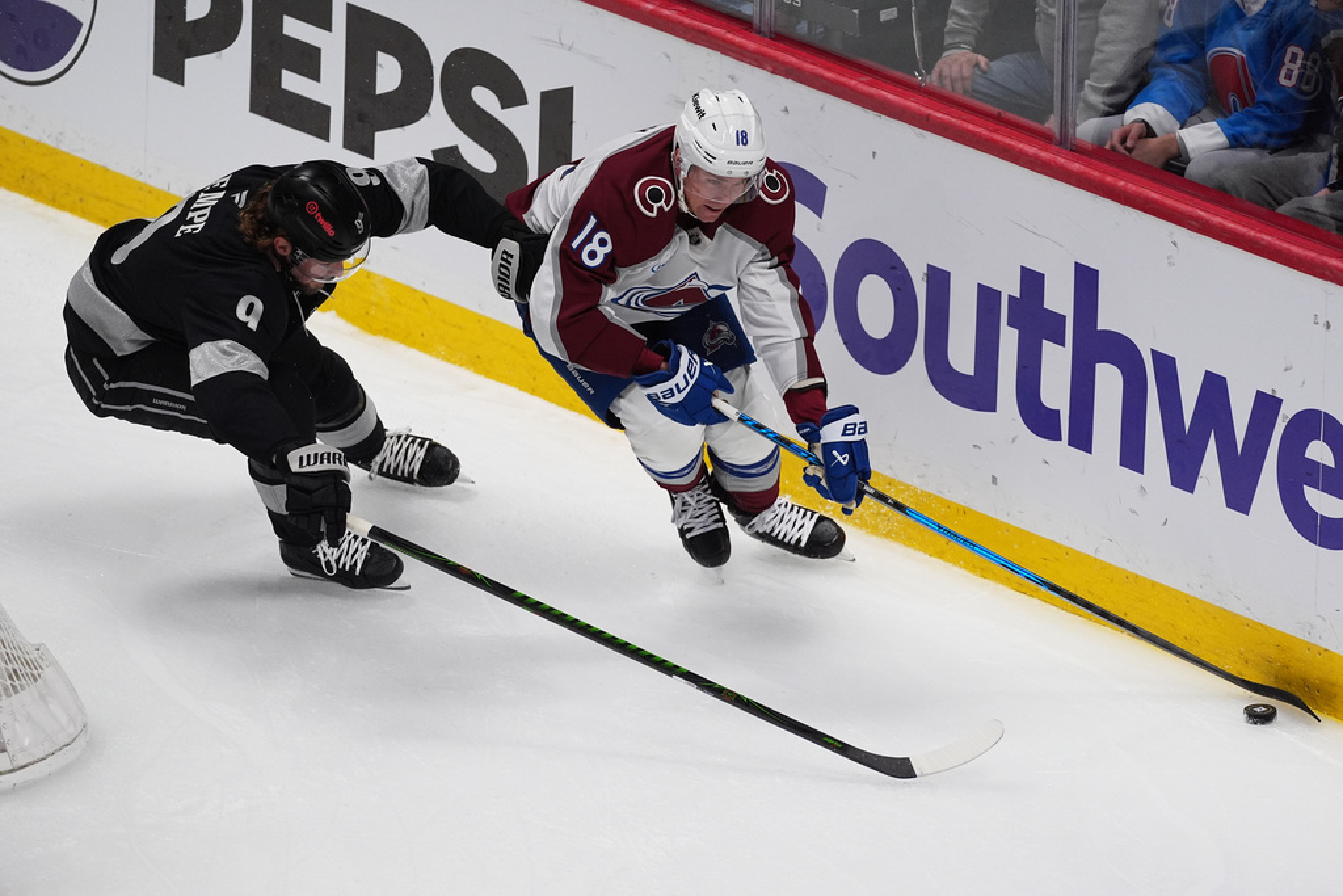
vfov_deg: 2.3
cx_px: 672
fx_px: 22385
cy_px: 448
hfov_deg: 3.4
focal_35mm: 600
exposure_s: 1/2000
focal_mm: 600
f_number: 4
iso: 2500
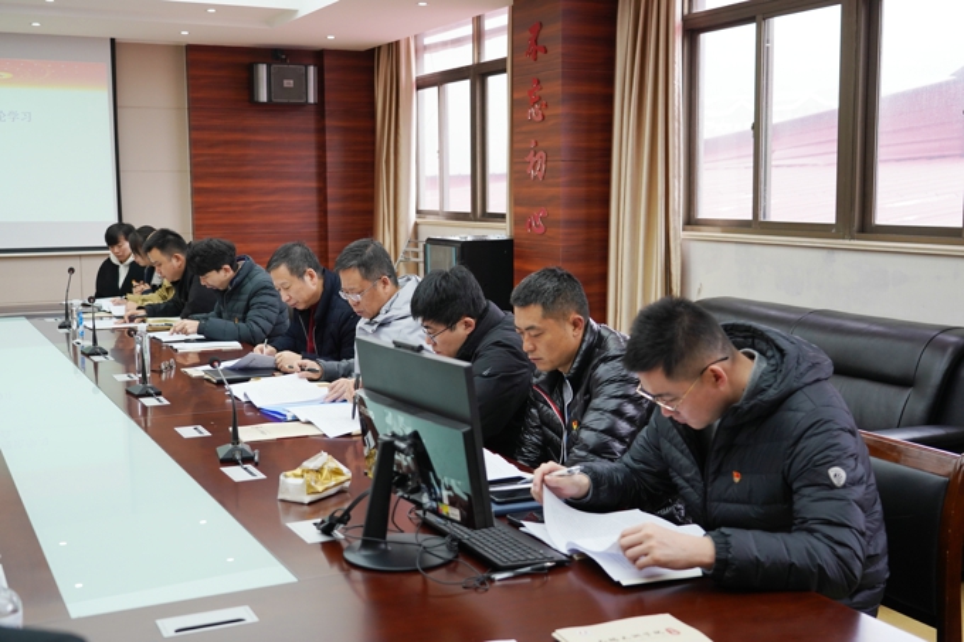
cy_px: 321
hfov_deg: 47.4
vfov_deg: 32.6
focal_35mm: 41
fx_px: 1098
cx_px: 482
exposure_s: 1/320
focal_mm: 41
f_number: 4
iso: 1000
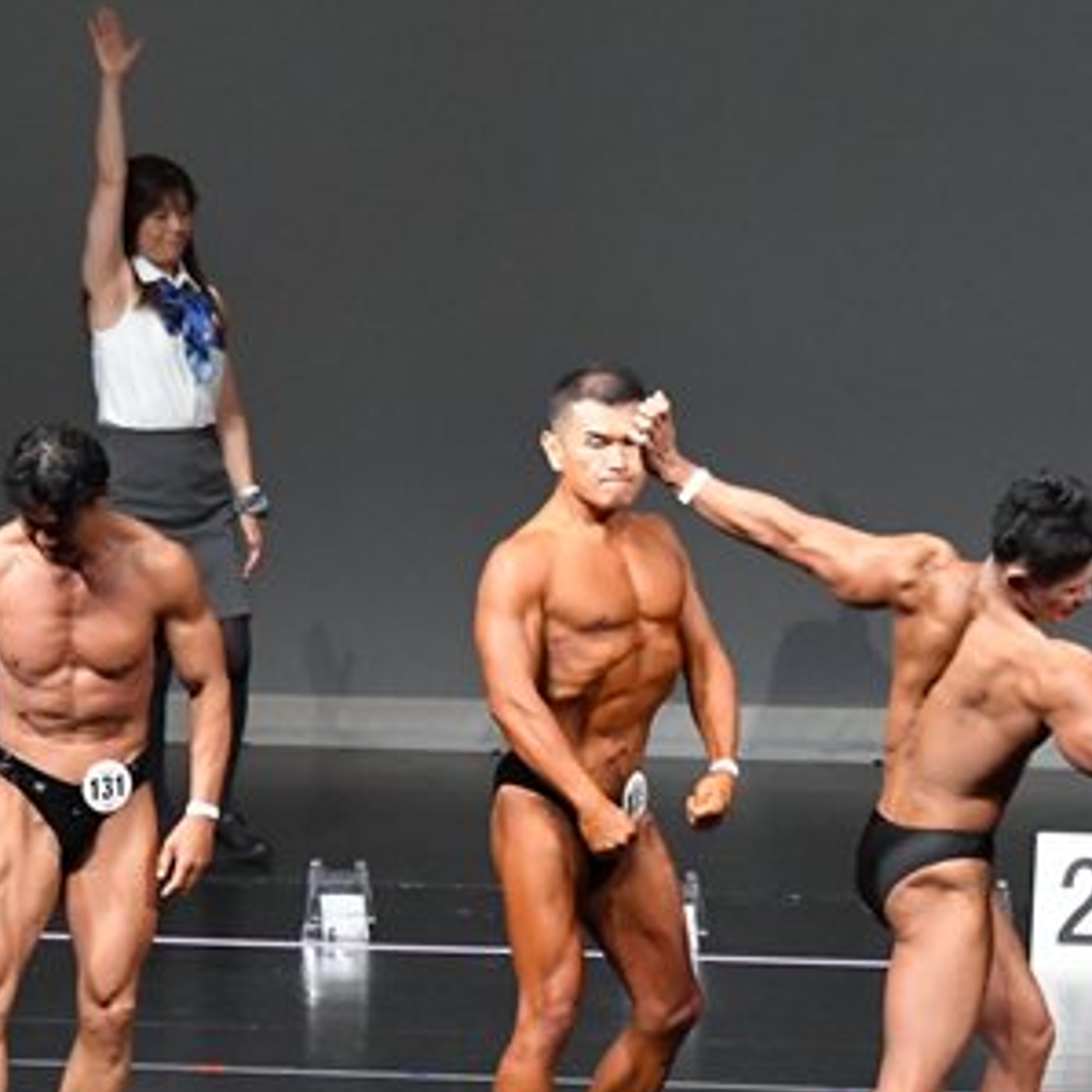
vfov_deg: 4.6
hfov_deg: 4.6
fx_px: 13669
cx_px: 469
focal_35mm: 383
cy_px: 687
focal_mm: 116
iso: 5000
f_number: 5.6
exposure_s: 1/400
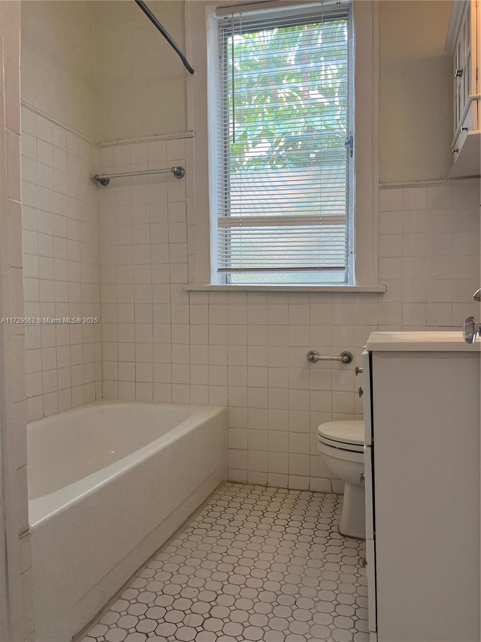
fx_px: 482
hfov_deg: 53.1
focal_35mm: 26
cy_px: 321
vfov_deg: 67.3
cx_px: 240
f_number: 1.5
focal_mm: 5.7
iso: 50
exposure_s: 1/120
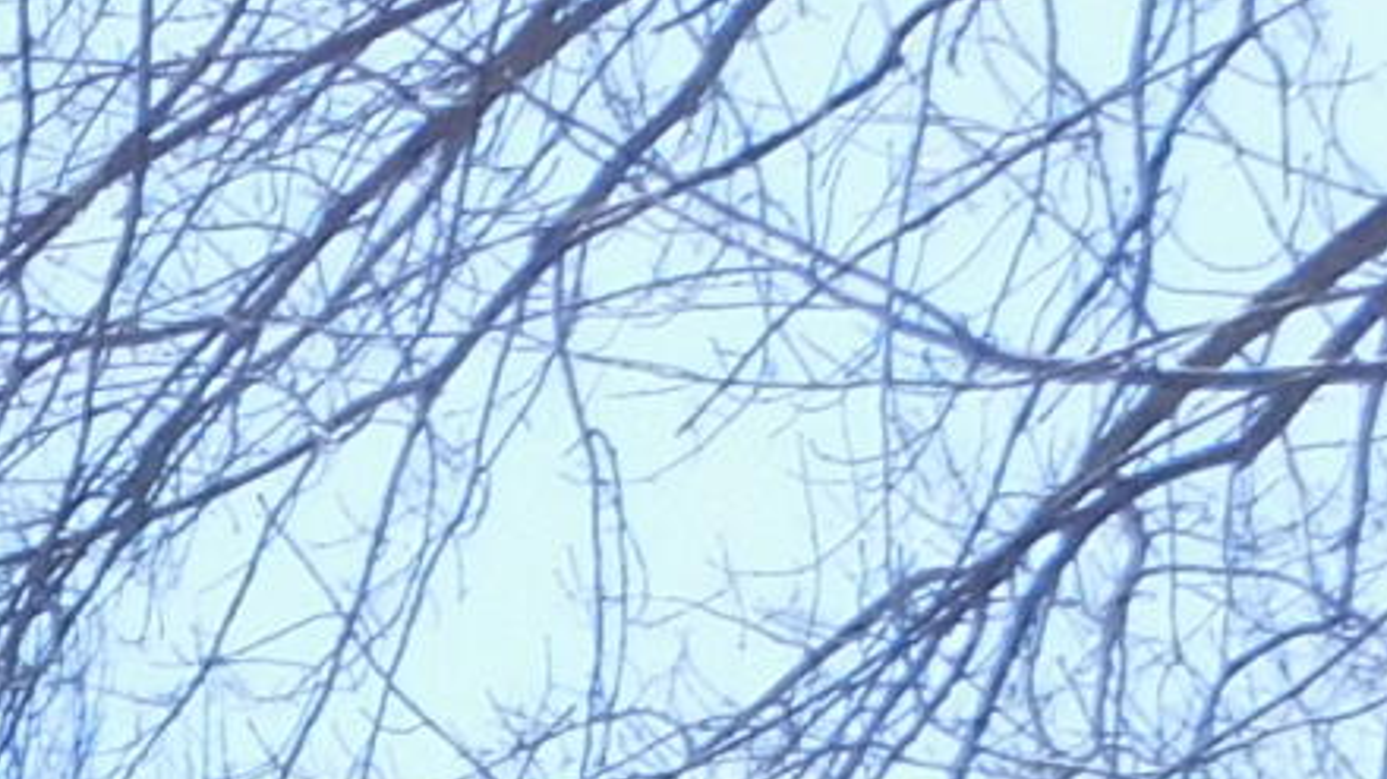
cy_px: 2397
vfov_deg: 6.4
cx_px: -1983
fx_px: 6286
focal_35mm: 171
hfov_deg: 10.7
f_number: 3
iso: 125
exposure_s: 1/1250
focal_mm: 4
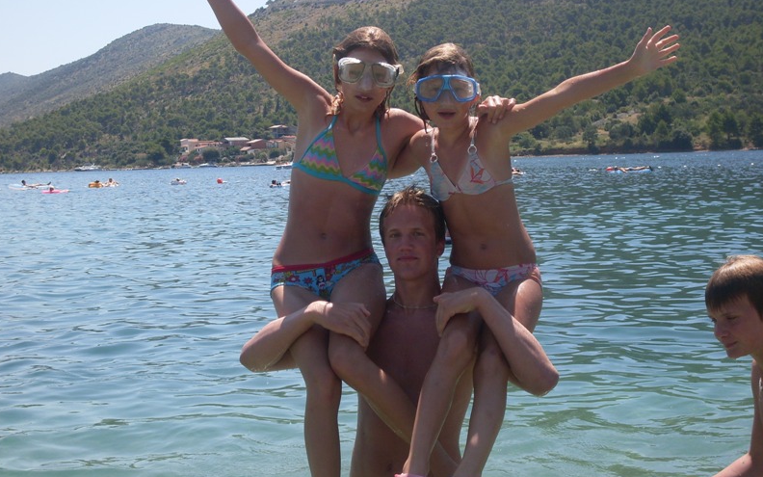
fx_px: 1580
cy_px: 221
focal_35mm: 76
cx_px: 379
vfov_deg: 17.2
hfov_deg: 27.1
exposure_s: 1/500
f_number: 3.7
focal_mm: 11.7
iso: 80
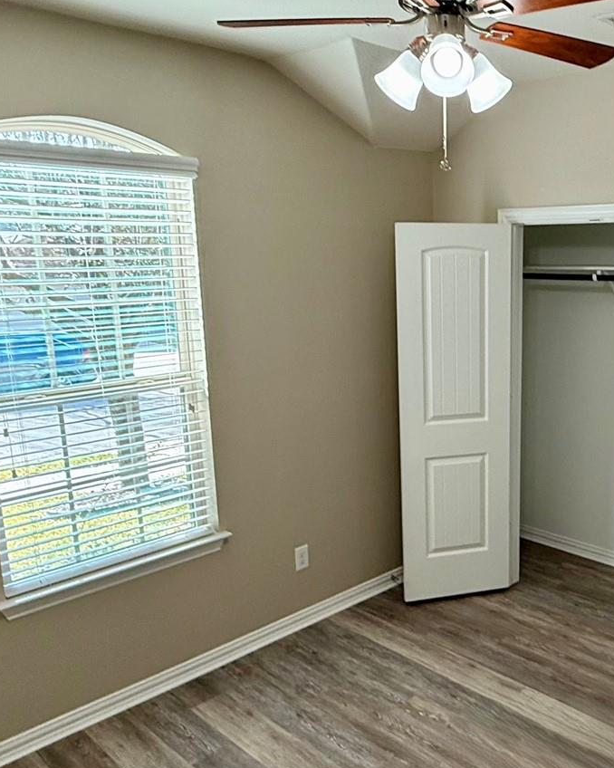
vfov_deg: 54.2
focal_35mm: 33
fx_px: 750
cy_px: 403
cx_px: 481
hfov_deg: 42.7
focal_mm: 2.22
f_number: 2.2
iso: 100
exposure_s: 1/99
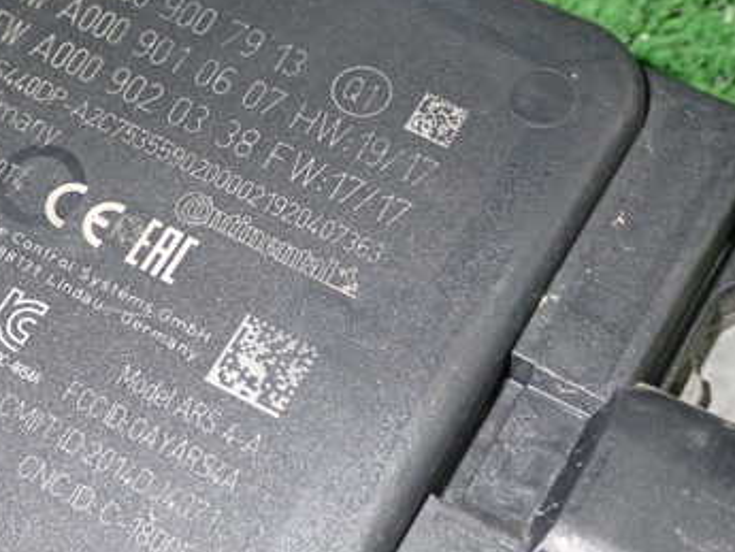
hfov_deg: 22.2
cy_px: 215
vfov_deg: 17.0
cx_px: 130
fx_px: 1848
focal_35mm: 87
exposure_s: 1/50
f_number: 9
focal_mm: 9.01
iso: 400
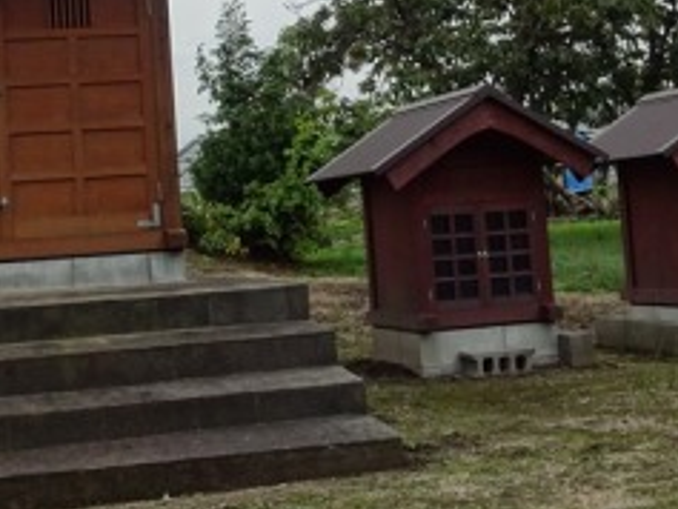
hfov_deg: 25.6
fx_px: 1489
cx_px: 255
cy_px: 70
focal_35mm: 76
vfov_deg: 19.1
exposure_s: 1/125
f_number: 4
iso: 80
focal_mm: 6.17
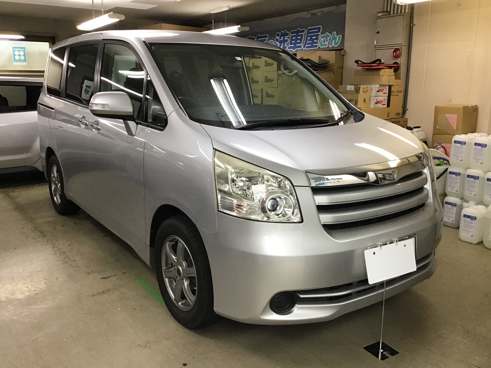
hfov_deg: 58.4
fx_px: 440
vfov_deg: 45.4
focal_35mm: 31
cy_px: 184
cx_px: 246
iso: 50
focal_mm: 3.3
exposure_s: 1/33
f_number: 2.4
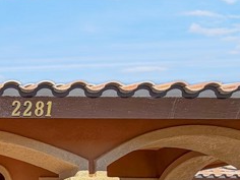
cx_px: -35
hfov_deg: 38.7
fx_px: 263
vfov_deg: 30.1
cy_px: 233
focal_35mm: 38
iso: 20
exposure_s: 1/750
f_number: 2.2
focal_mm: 2.22
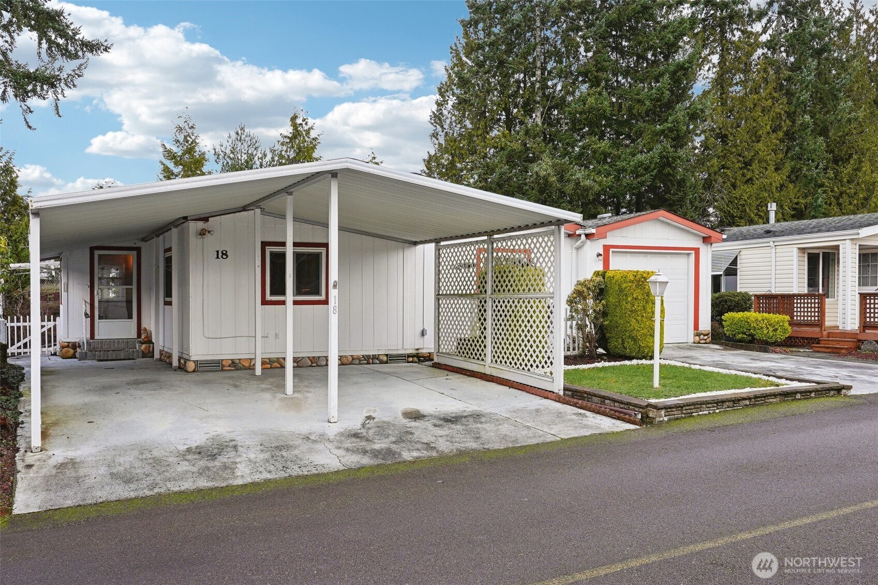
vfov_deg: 42.3
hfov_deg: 60.3
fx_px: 756
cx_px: 439
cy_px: 292
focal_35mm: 31
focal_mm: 21
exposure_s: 1/125
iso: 160
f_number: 8
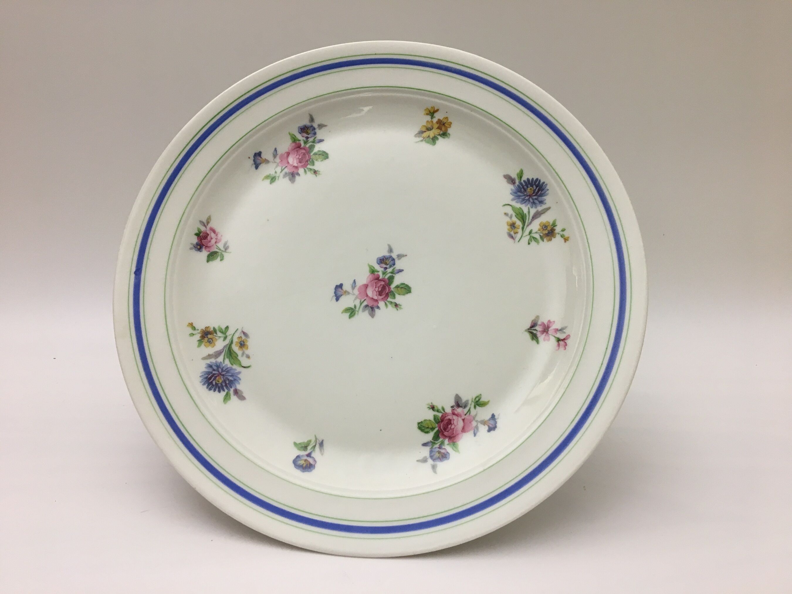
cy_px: 297
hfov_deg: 61.7
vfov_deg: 48.2
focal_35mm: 29
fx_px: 664
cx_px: 396
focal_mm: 4.15
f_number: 2.2
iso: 100
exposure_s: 1/33
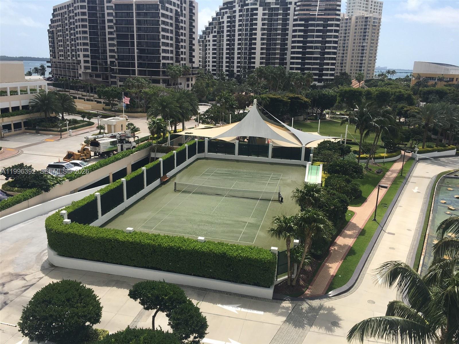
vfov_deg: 48.2
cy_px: 172
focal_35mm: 29
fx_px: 385
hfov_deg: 61.7
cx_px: 230
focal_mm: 4.15
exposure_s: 1/2653
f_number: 2.2
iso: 25
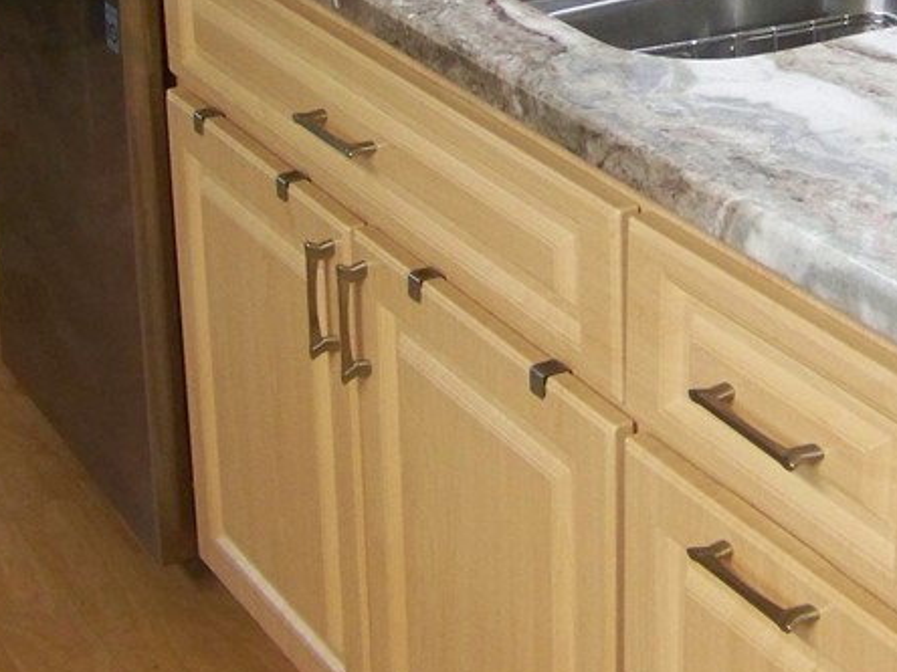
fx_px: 2151
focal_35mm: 83
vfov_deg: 17.3
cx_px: 717
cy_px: -42
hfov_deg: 23.2
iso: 320
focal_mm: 5.85
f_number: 2.8
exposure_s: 1/30
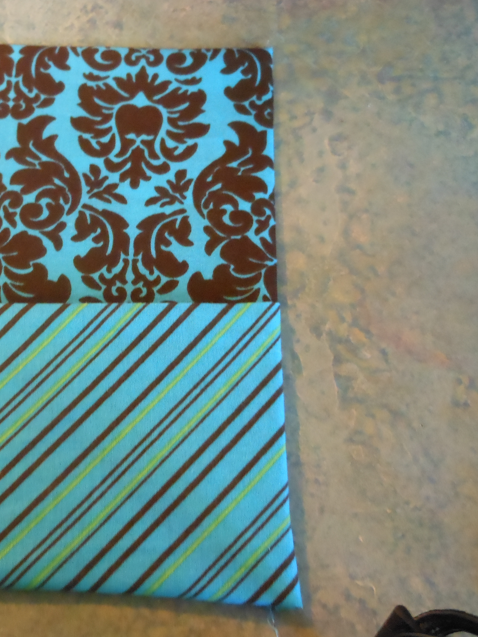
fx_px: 829
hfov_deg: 31.4
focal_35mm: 45
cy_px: 314
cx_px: 98
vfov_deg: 42.1
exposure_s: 1/8
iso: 640
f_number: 4
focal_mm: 5.9
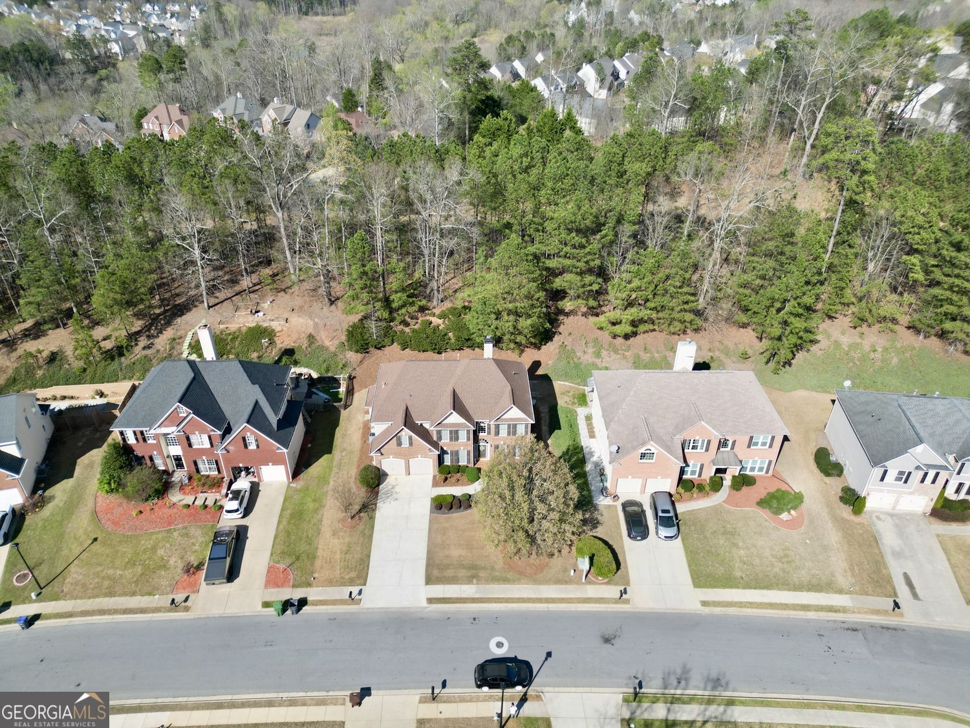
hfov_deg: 71.6
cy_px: 364
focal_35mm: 24
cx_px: 485
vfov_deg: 56.8
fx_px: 673
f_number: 1.7
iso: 140
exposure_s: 1/2500
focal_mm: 6.72
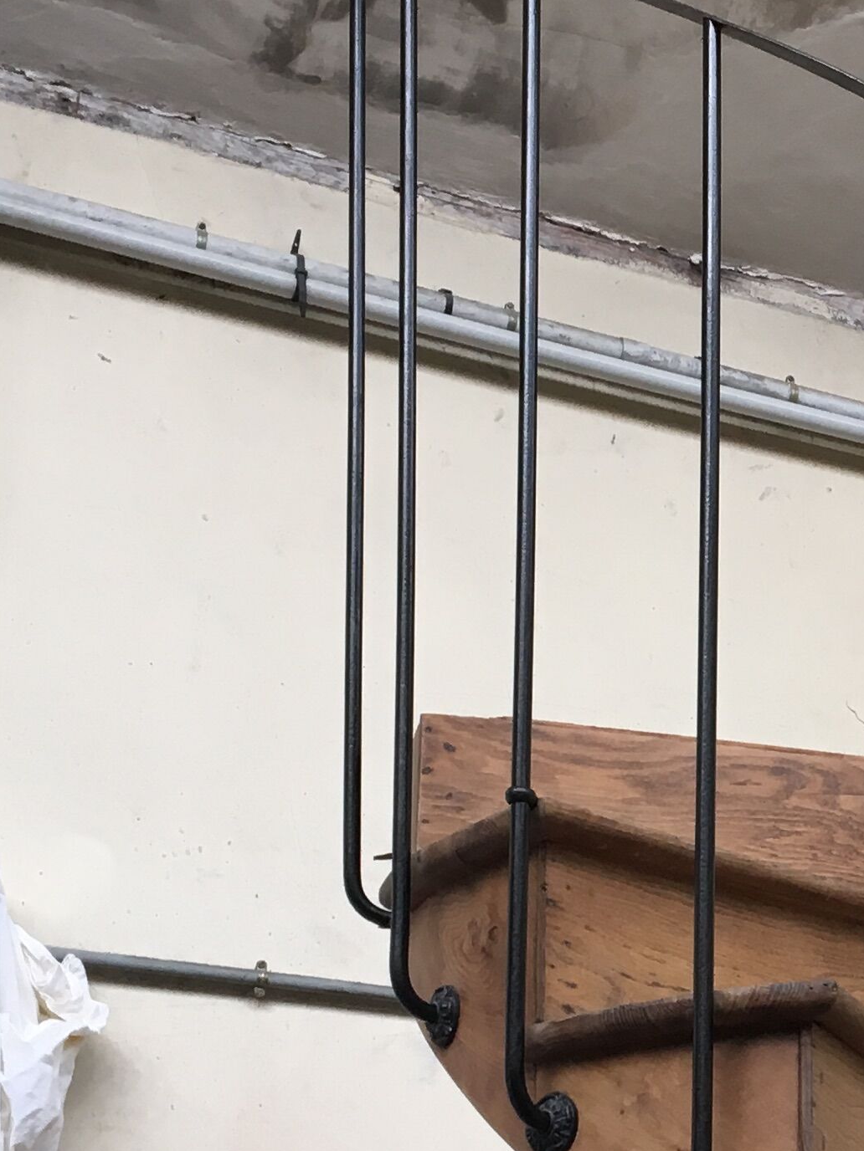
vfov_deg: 23.0
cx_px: 969
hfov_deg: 16.8
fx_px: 2829
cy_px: 719
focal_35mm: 85
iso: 25
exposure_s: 1/33
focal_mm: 4.15
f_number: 2.2
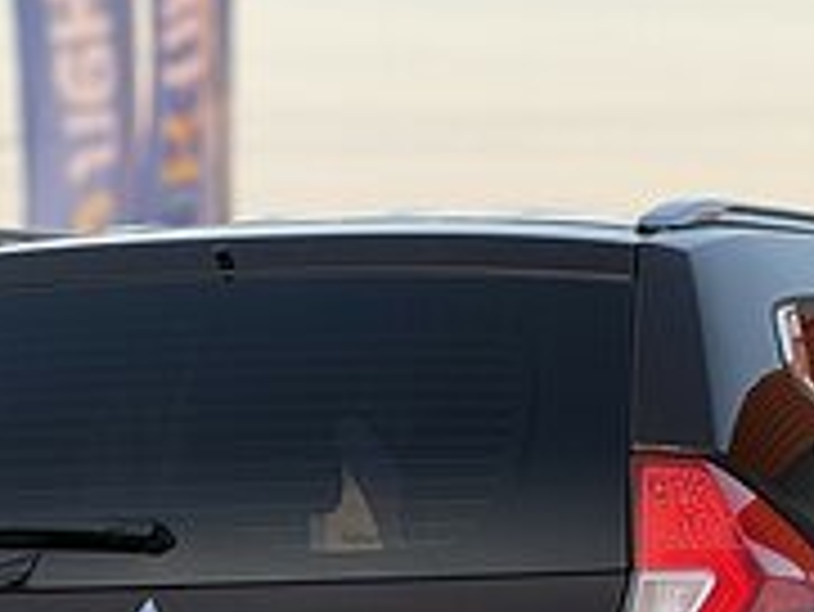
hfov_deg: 5.4
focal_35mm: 363
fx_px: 8542
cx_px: 711
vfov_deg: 4.1
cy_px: 860
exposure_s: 1/136
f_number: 2.8
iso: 64
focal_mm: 15.66
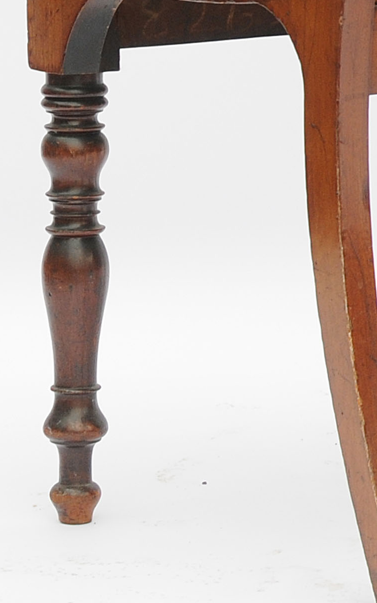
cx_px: 969
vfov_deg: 10.6
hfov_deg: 6.3
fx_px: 3222
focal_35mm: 196
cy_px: -59
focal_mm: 36
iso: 250
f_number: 5
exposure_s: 1/160
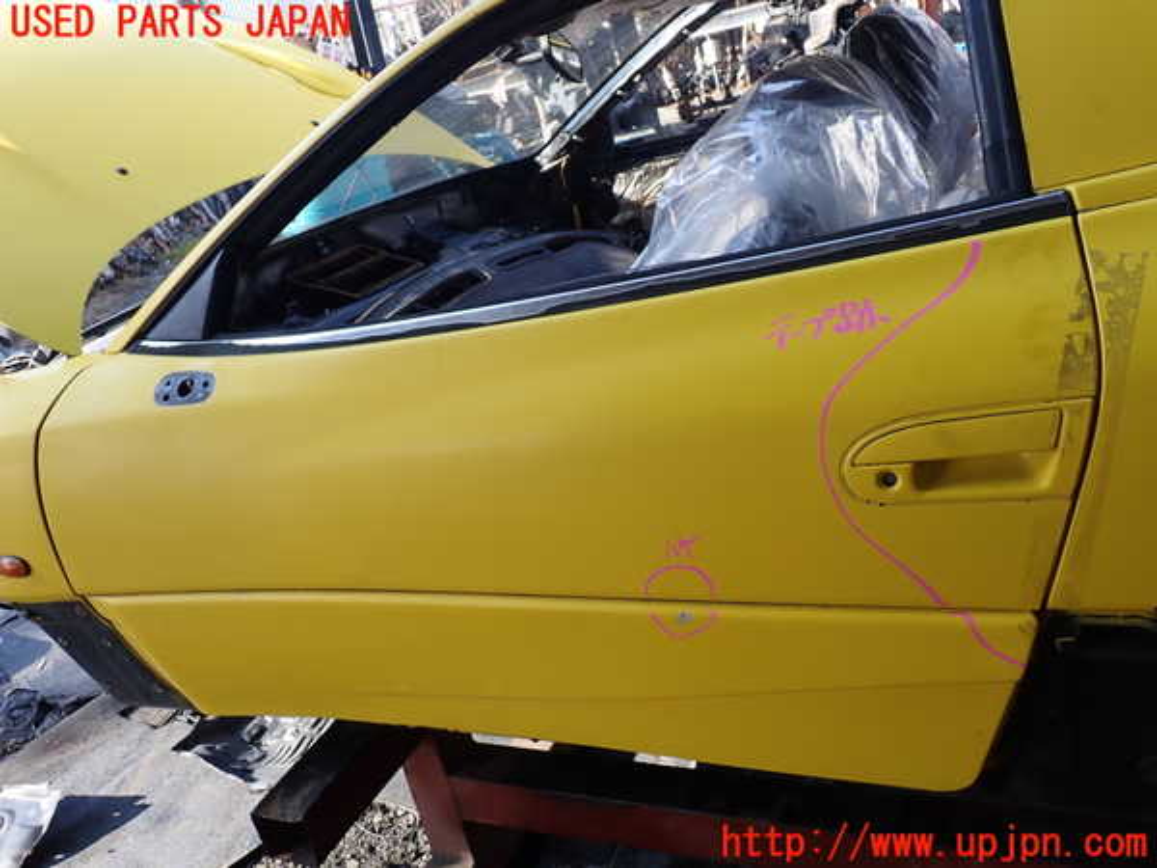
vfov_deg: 46.8
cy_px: 434
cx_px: 578
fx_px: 1003
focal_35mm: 30
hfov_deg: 60.0
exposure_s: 1/200
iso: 100
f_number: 3.2
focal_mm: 5.4
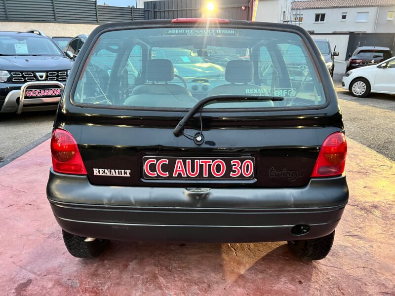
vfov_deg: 53.1
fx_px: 297
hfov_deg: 67.3
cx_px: 198
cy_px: 148
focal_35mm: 26
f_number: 1.5
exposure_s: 1/33
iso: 400
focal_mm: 5.7
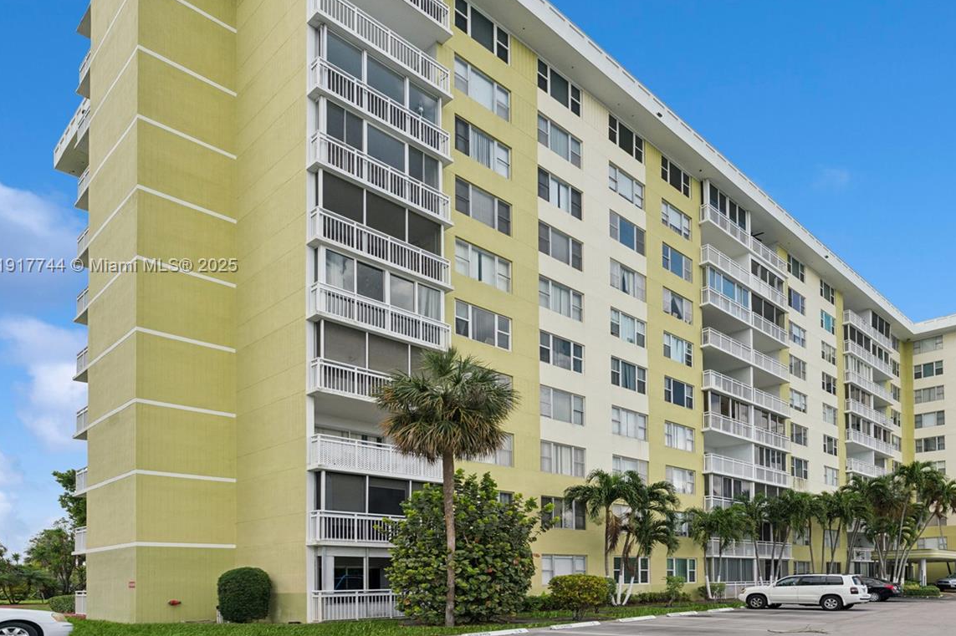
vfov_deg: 57.5
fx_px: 576
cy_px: 267
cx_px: 639
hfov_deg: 76.8
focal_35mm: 22
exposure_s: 1/500
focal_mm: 15.5
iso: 320
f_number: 9
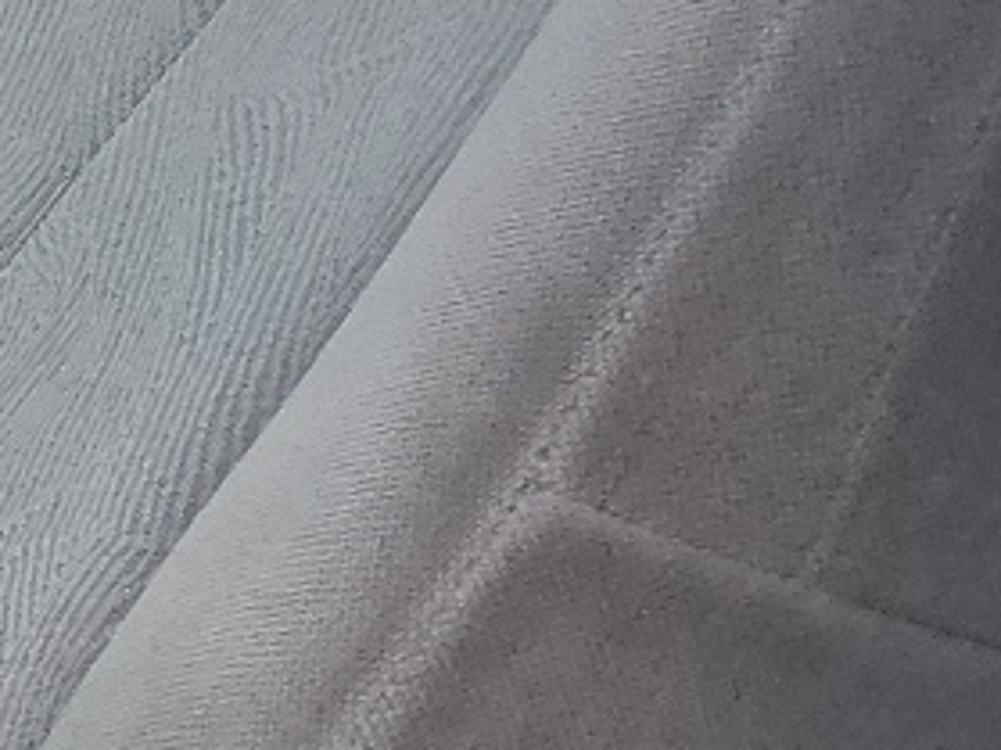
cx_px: -1360
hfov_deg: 11.2
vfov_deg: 9.9
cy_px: 75
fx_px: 4307
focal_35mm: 149
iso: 50
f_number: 1.5
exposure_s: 1/556
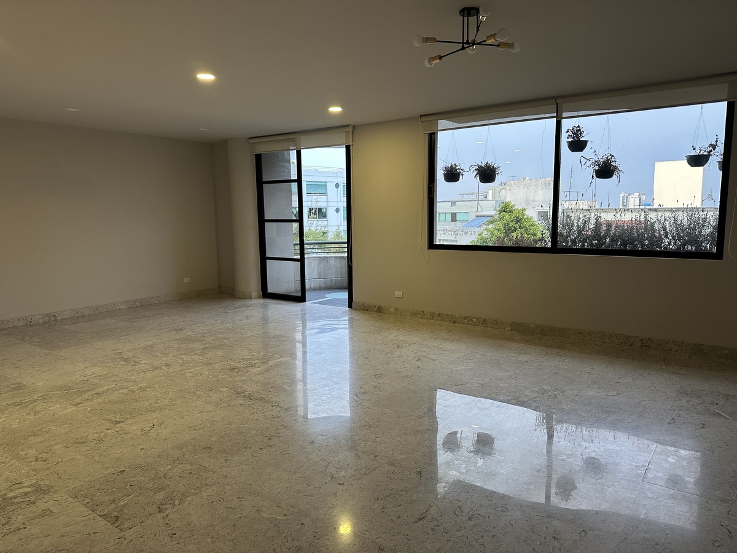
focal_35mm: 24
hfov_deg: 71.6
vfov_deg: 56.8
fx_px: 511
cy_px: 276
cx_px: 368
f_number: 1.78
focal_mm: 6.86
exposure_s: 1/121
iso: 200
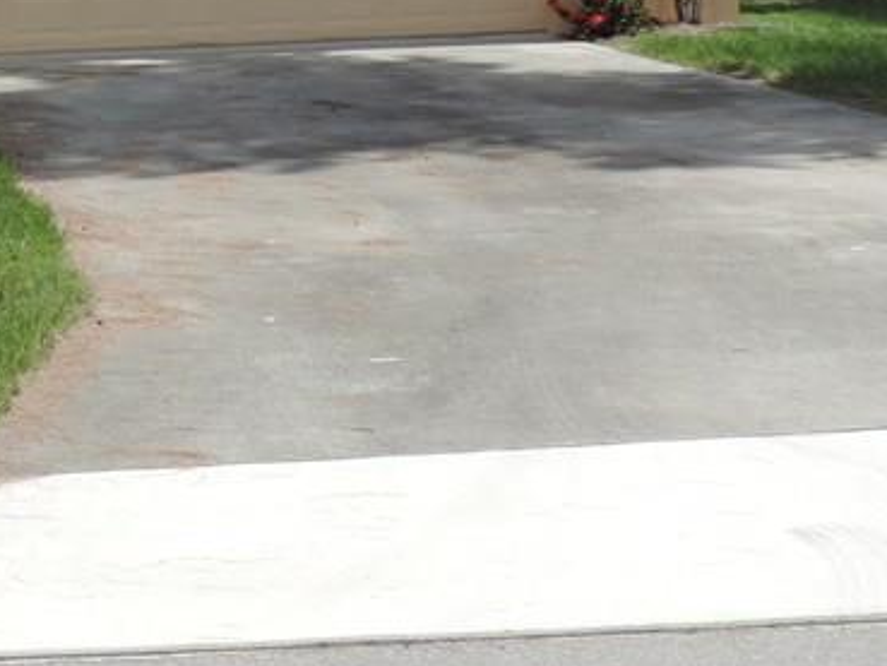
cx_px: -245
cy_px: -55
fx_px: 2845
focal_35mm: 111
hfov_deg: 16.8
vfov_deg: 13.1
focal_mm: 7.1
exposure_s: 1/800
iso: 80
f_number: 3.3
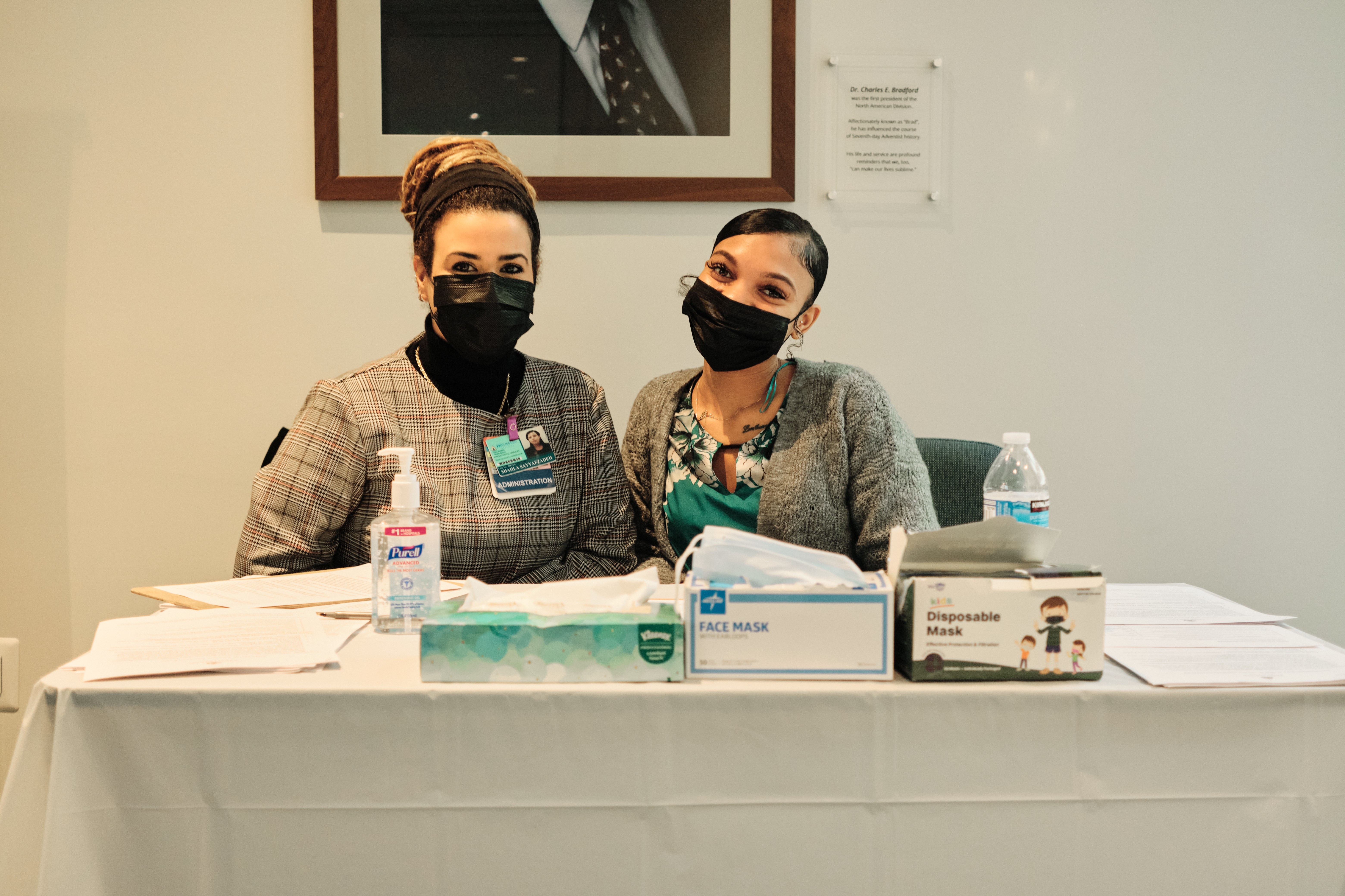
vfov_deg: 32.6
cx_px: 672
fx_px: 1532
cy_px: 448
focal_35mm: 41
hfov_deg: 47.4
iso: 2000
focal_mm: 27
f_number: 2.8
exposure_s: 1/80
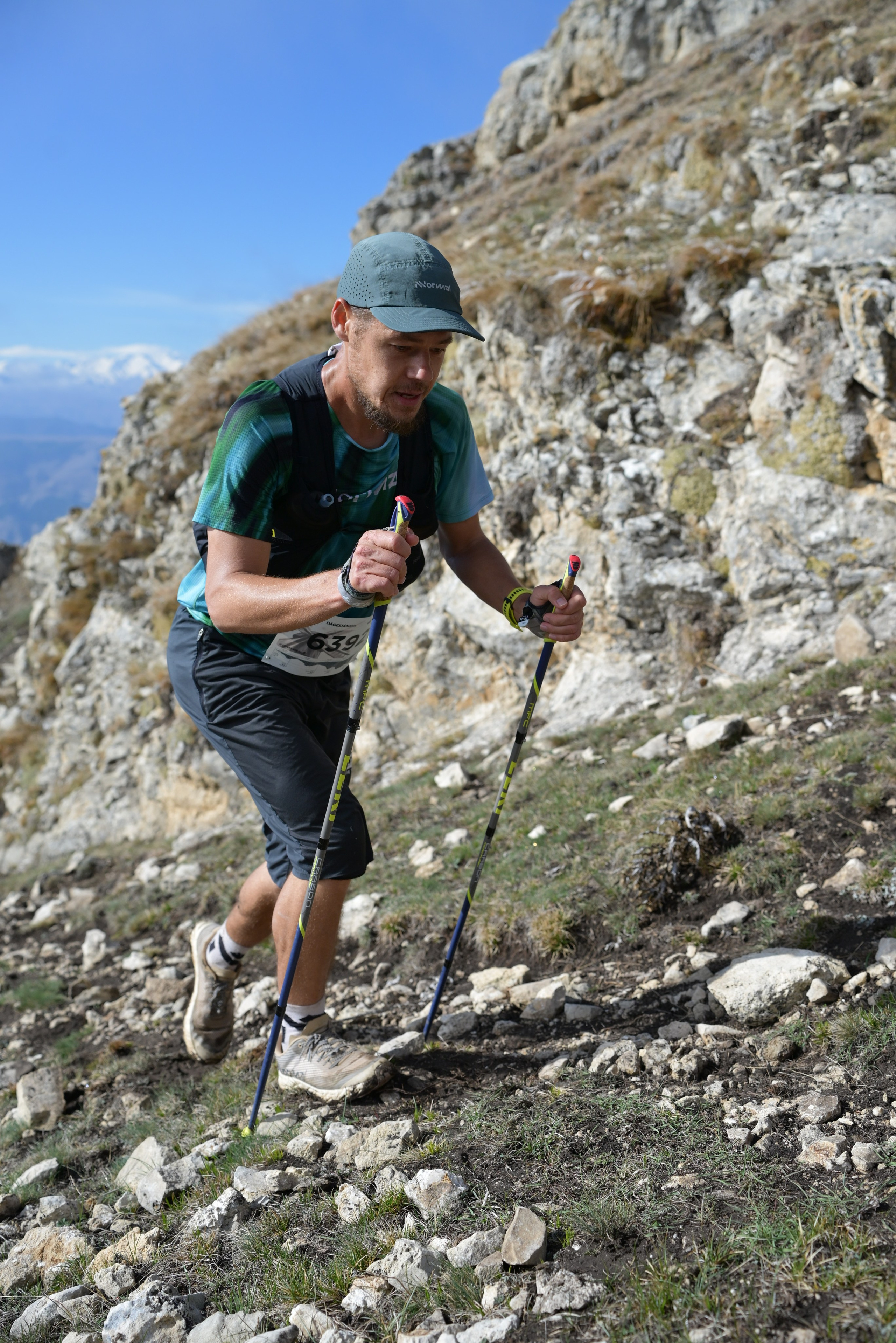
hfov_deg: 37.9
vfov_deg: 54.4
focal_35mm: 35
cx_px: 448
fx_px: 1305
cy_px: 672
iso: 320
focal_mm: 35
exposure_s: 1/2500
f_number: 4
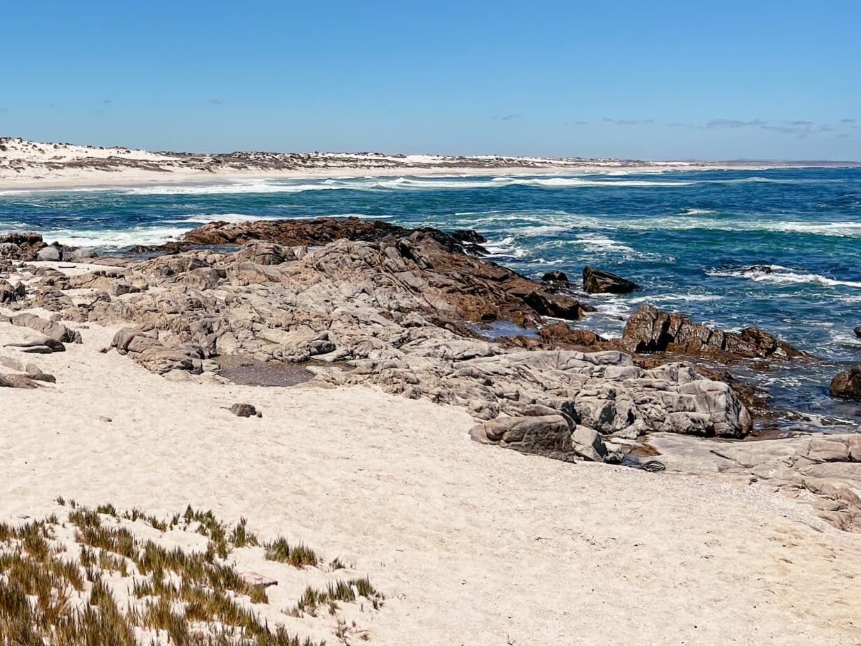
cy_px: 189
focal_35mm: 43
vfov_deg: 33.2
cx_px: 168
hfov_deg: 41.9
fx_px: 1070
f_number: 1.5
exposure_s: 1/9400
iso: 50
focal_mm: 5.7
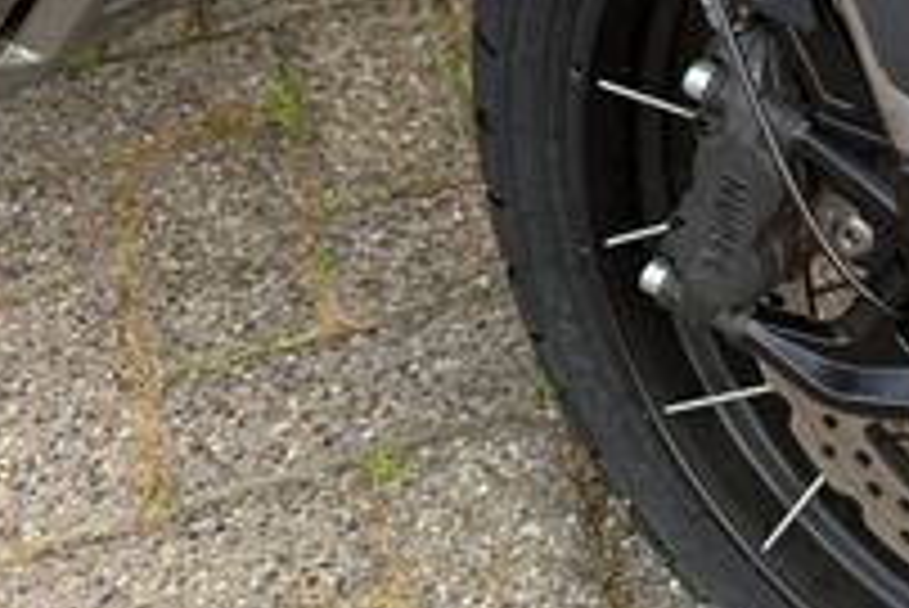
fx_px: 1996
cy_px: 176
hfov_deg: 22.8
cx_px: 1184
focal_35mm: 79
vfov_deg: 17.2
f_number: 1.78
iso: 100
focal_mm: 6.76
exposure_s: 1/445
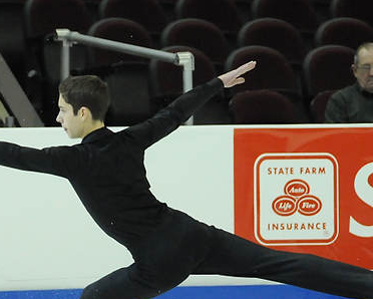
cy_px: 218
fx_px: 5014
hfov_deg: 4.3
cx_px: 108
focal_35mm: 454
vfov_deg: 3.4
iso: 3200
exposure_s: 1/640
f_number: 5.6
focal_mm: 150
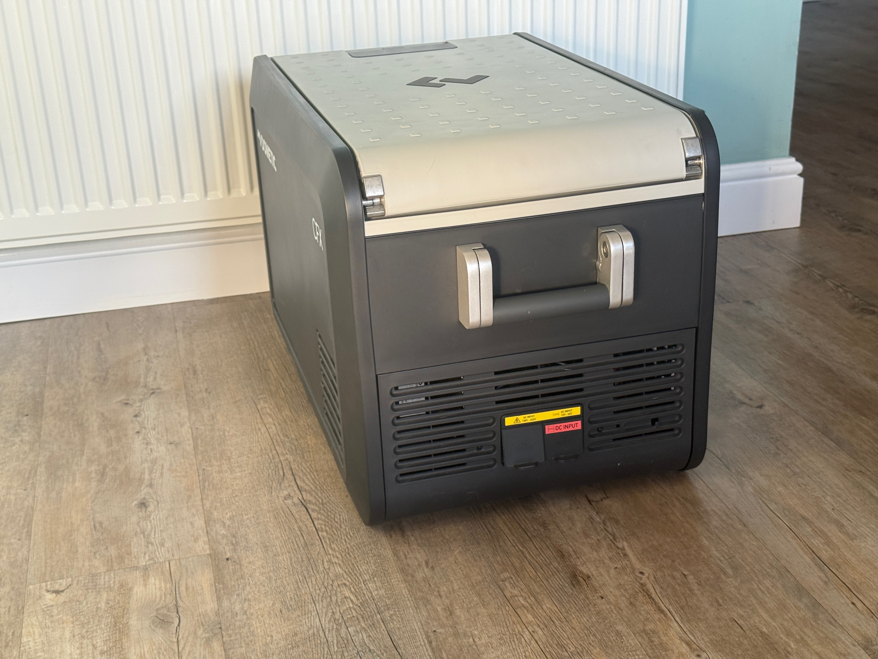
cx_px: 439
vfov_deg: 30.3
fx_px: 1217
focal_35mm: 48
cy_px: 330
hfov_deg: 39.7
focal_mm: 6.76
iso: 100
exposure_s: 1/95
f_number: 1.78
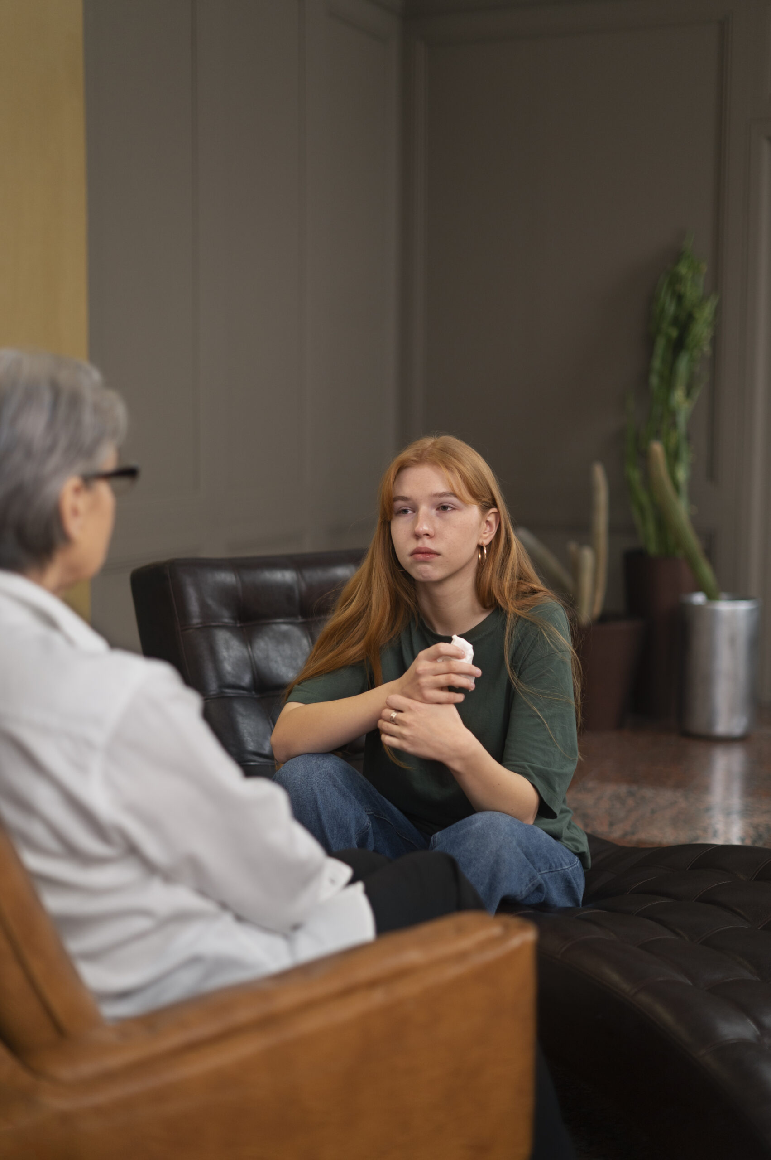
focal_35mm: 50
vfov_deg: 39.6
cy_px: 580
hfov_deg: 27.0
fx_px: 1609
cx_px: 386
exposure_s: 1/200
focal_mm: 50
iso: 500
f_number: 2
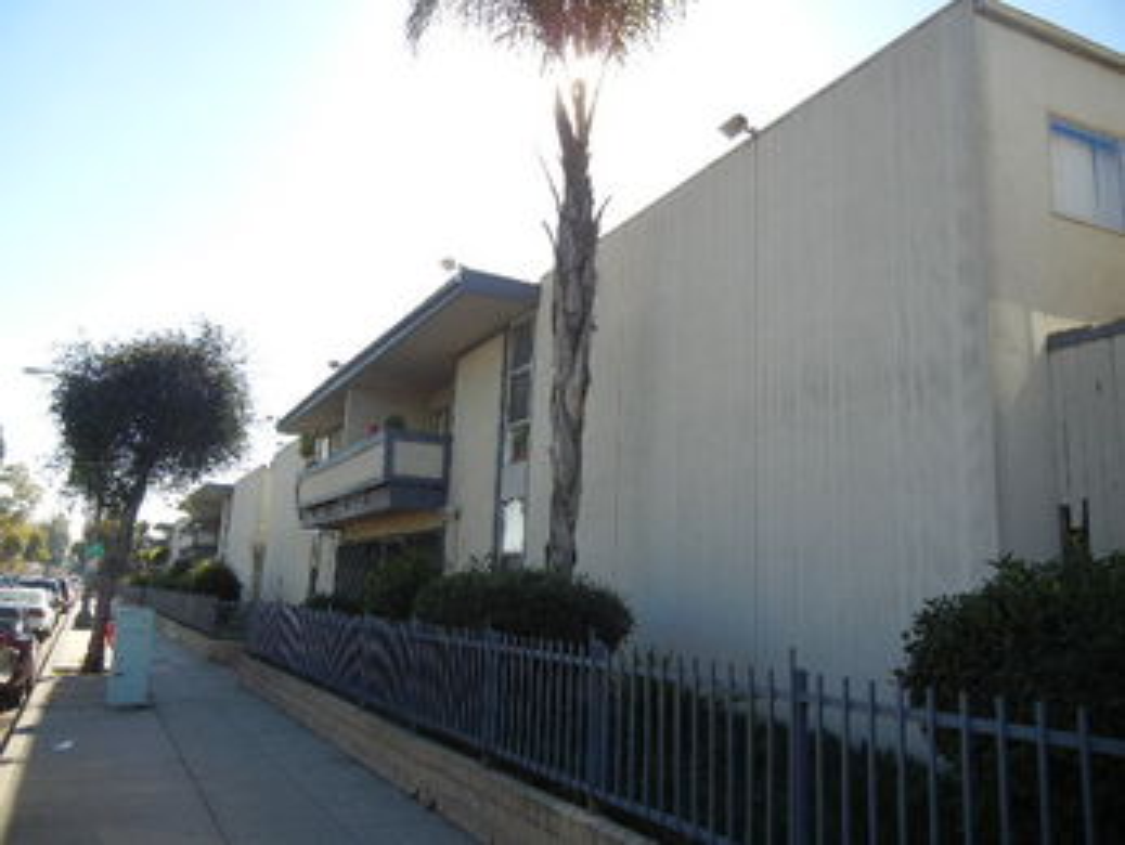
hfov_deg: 59.9
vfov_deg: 46.8
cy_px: 422
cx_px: 562
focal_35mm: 30
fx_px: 976
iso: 160
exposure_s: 1/632
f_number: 3.5
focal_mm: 5.4
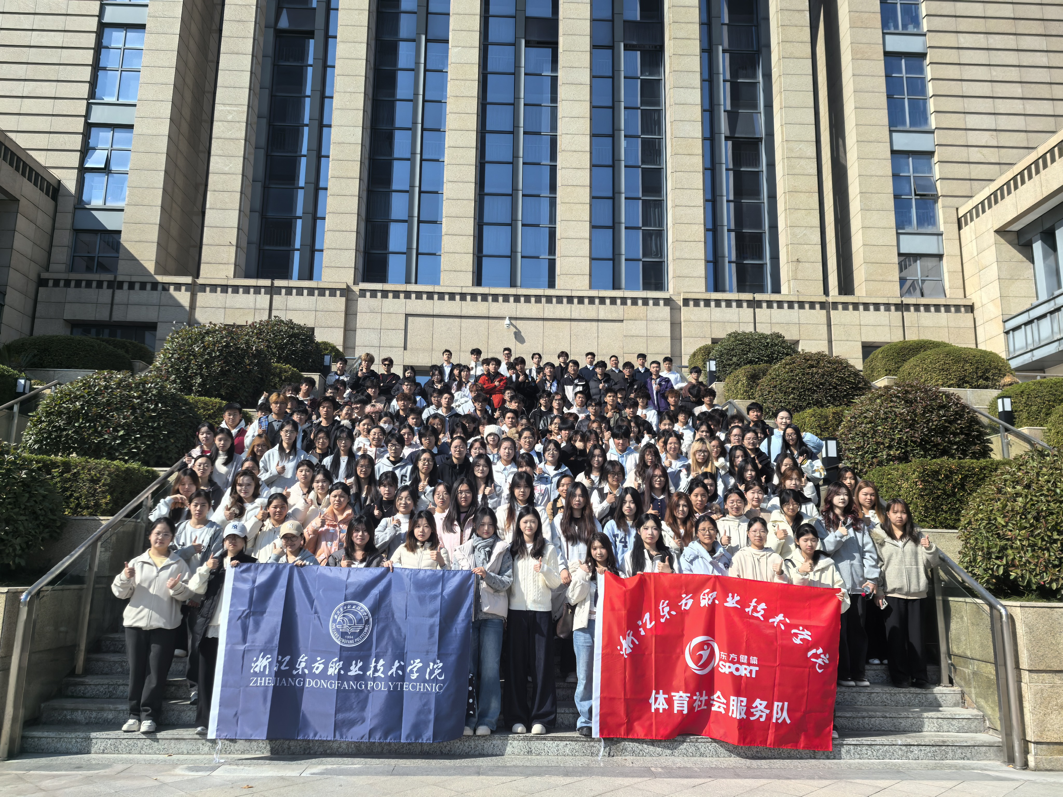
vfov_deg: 51.4
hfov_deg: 65.3
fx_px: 829
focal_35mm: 27
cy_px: 398
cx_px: 532
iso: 50
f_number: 1.4
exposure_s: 1/9174
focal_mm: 5.75
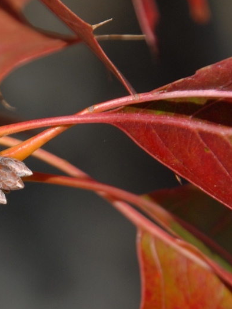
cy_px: 180
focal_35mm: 563
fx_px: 5029
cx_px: 16
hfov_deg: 2.6
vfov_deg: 3.5
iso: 400
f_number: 10
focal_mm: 200
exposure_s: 1/350
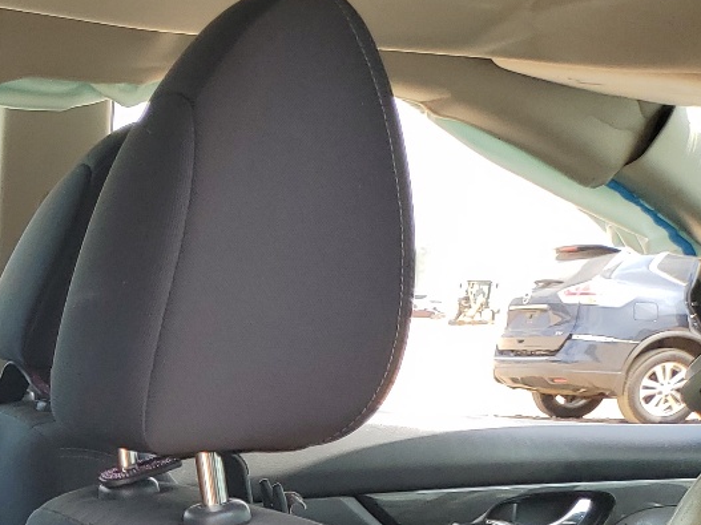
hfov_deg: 21.1
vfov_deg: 17.2
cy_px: 746
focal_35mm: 79
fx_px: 1599
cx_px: -341
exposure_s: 1/556
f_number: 1.5
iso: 50
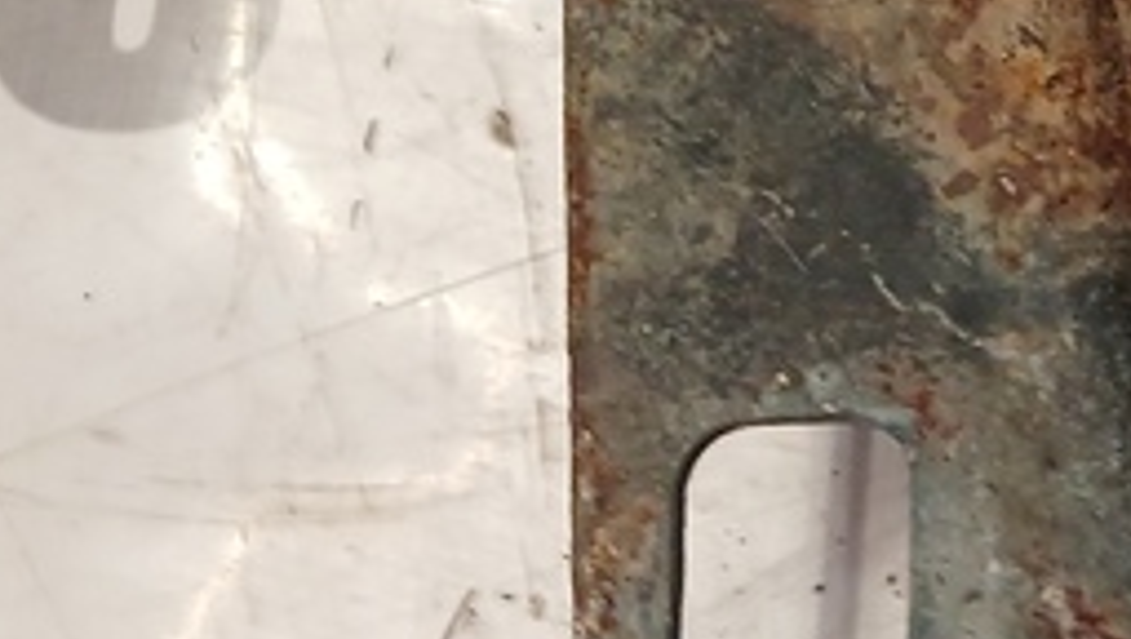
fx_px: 3542
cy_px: -404
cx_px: 1894
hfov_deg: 16.0
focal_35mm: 118
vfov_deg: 9.9
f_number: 1.8
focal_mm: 4
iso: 160
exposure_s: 1/50
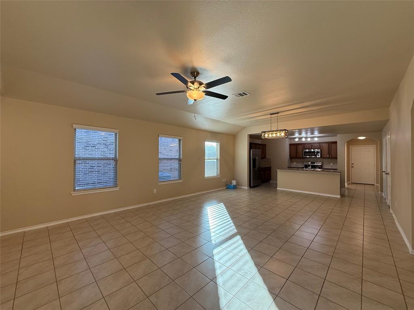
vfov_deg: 85.7
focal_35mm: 14
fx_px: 167
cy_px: 155
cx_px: 207
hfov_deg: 102.1
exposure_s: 1/120
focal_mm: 2.22
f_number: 2.2
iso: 125
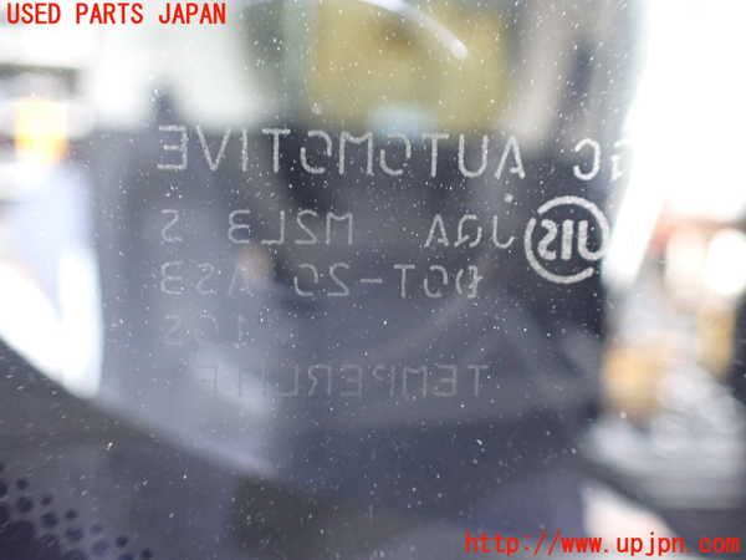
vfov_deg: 46.8
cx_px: 373
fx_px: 647
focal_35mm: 30
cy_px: 280
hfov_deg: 60.0
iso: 800
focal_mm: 5.4
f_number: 2.3
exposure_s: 1/50
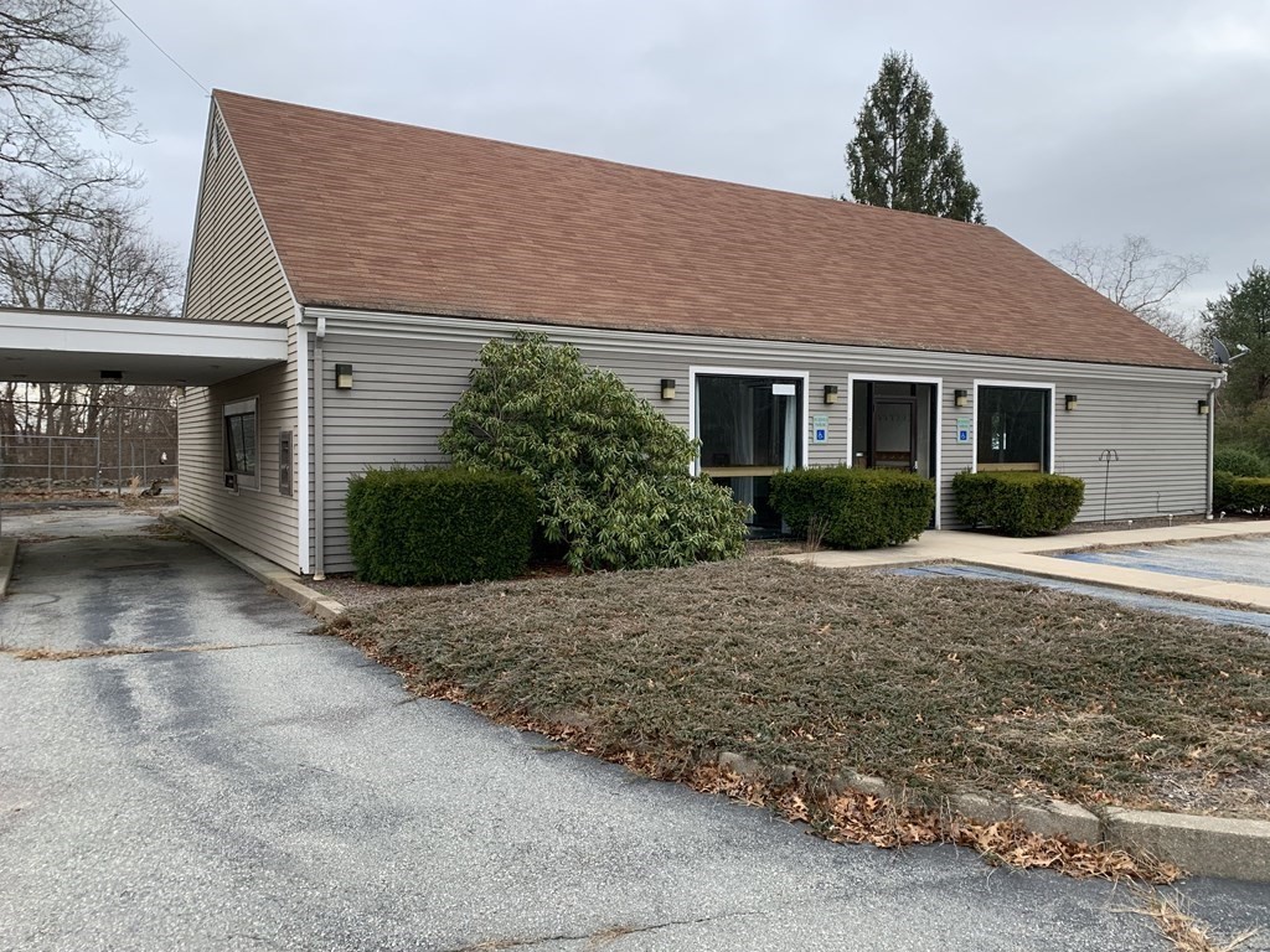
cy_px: 476
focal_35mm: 26
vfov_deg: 53.1
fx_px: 954
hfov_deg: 67.3
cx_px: 635
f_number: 1.8
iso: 64
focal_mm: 4.25
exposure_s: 1/121
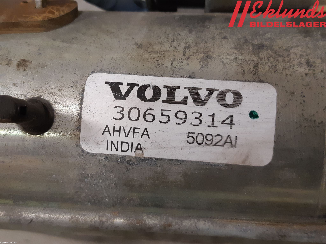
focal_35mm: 26
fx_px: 245
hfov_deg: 67.3
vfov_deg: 53.1
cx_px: 163
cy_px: 122
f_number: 1.7
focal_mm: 3.93
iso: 200
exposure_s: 1/50
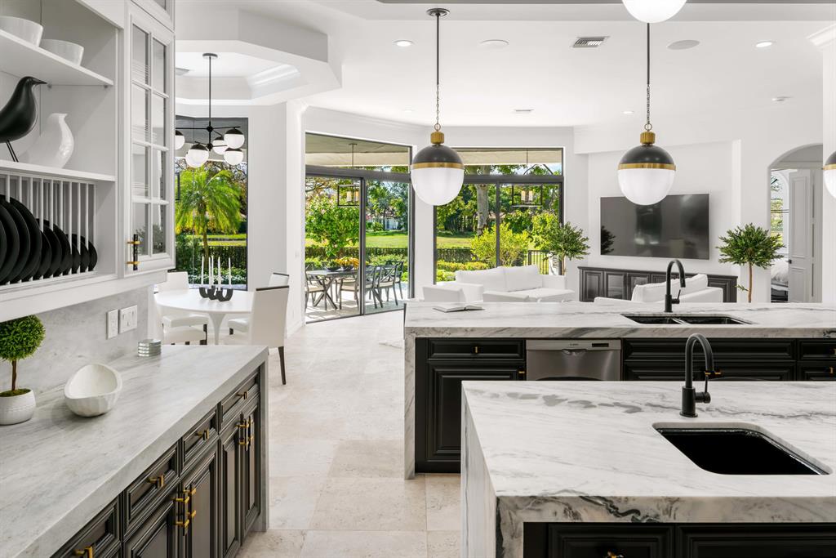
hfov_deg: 73.7
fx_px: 557
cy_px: 279
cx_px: 418
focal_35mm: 24
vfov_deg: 53.1
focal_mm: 24
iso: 100
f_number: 11
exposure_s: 1/1.67
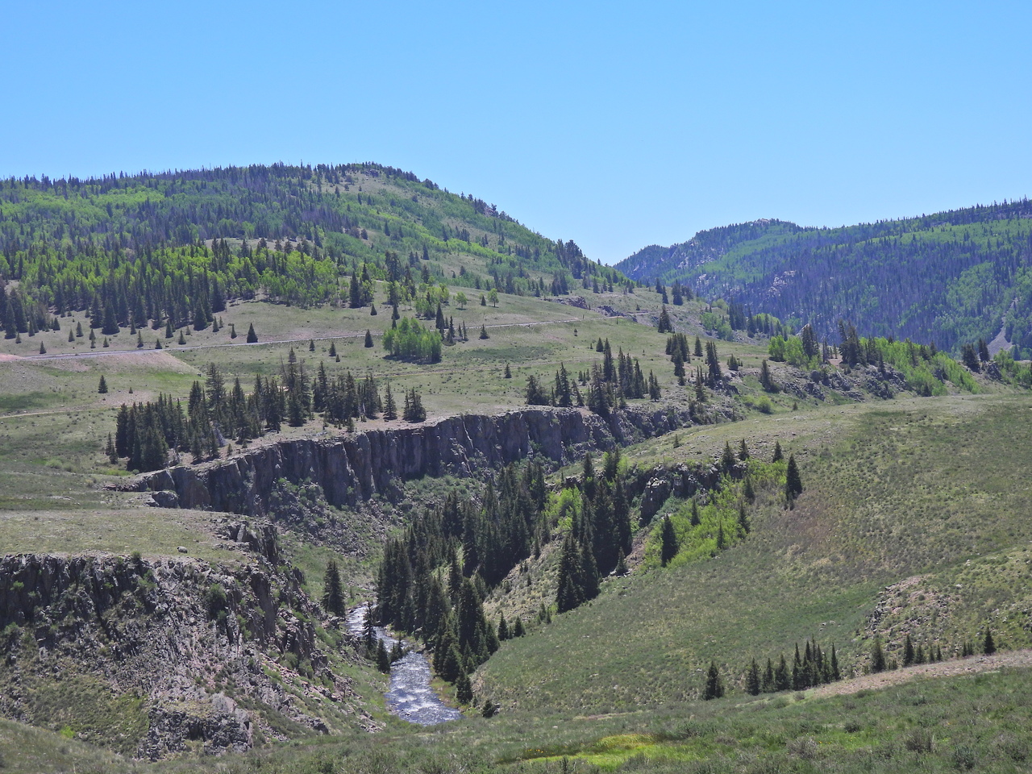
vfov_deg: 19.6
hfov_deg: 26.0
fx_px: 2236
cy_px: 387
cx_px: 516
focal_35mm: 75
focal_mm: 13.4
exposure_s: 1/1000
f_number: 3.5
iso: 100
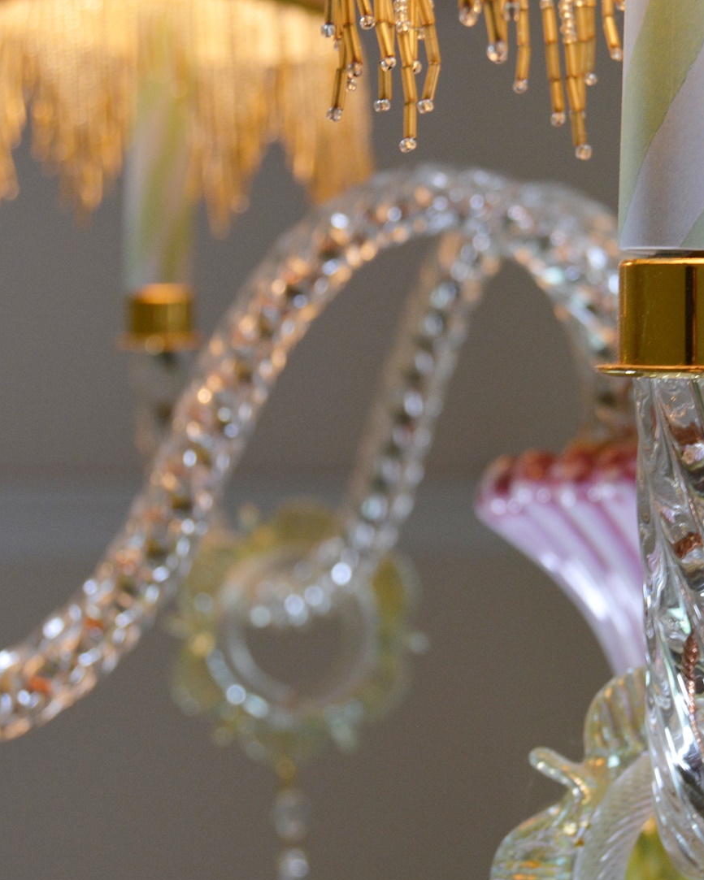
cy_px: 306
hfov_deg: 14.7
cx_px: 599
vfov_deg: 18.4
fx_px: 2709
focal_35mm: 104
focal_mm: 32
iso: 400
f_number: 5
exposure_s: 1/100
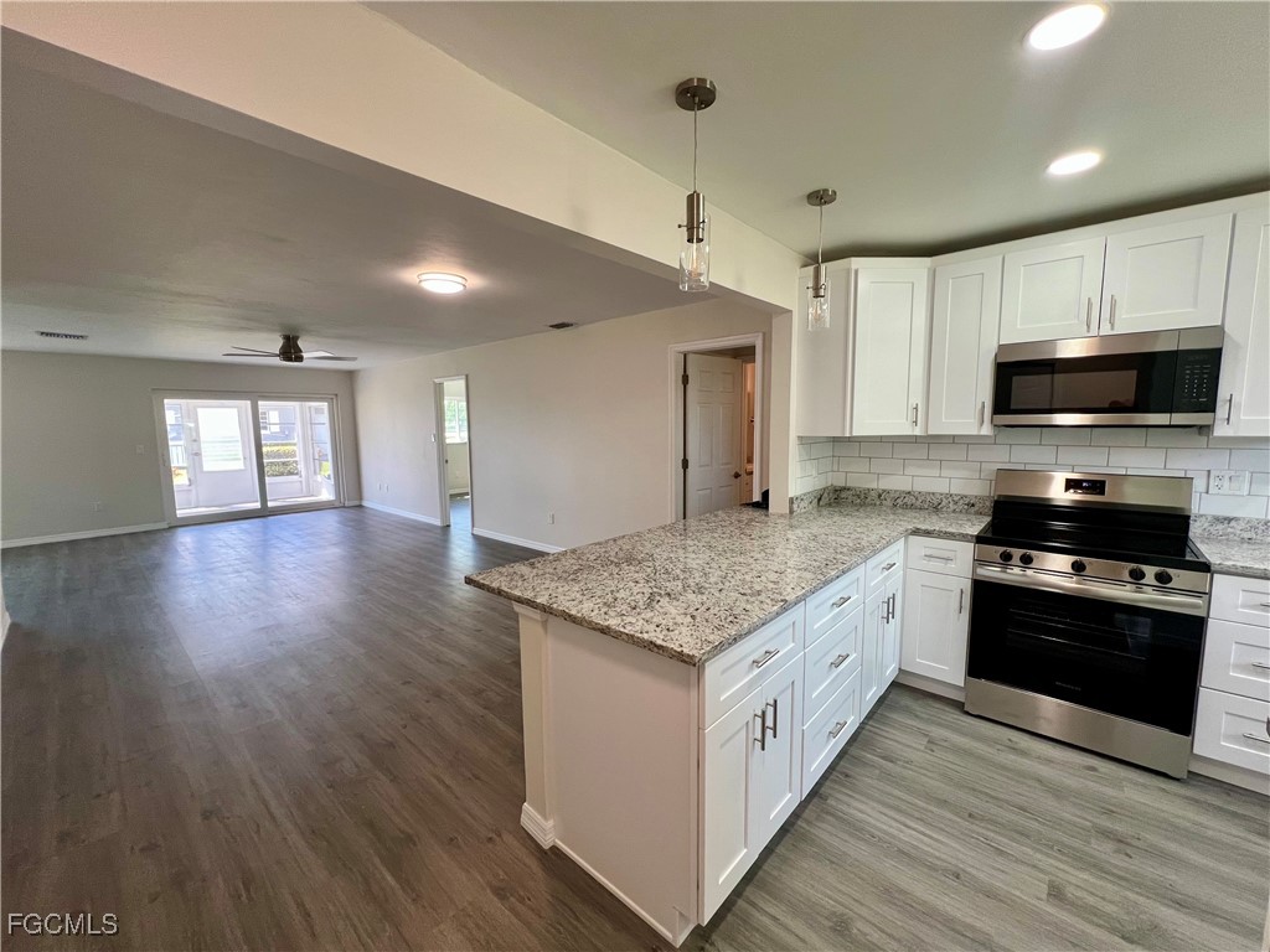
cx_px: 635
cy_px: 476
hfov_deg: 106.2
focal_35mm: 13
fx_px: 477
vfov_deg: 89.9
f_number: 1.8
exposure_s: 1/120
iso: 125
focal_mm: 1.57
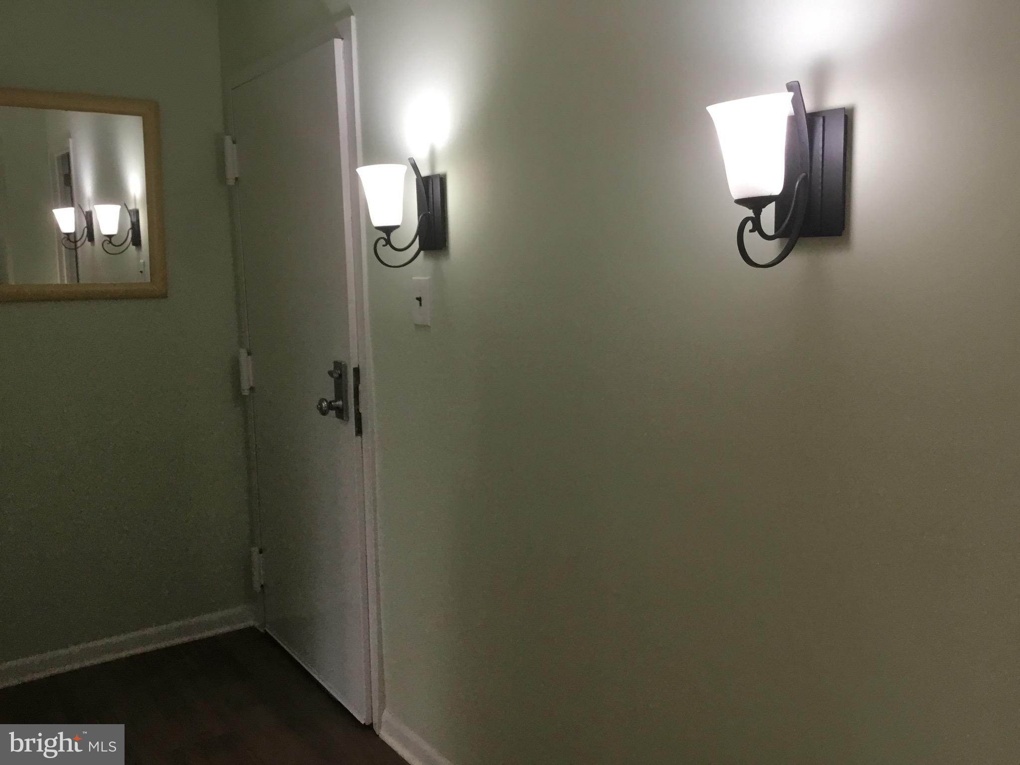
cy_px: 382
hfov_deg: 58.4
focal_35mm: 31
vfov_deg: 45.4
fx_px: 913
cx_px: 510
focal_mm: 3.3
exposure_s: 1/30
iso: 40
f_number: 2.4
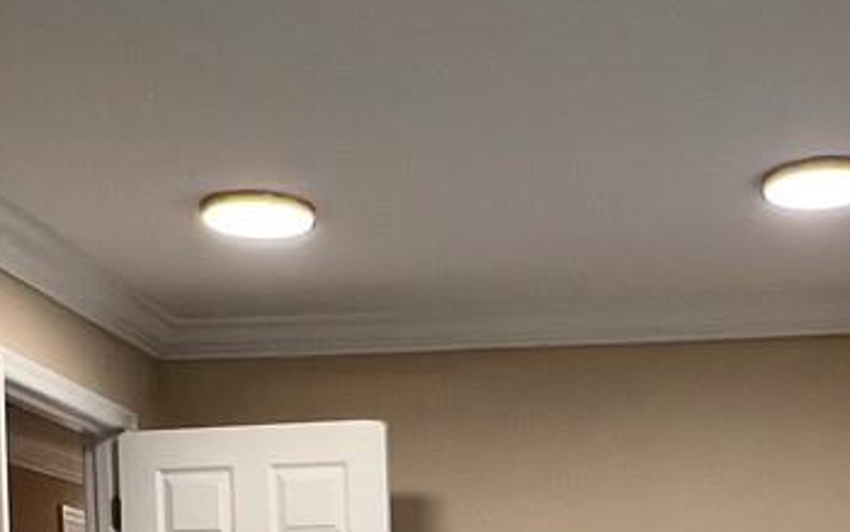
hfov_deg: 32.2
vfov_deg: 18.2
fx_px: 1460
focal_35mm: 63
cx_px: 568
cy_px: 821
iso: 160
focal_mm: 1.57
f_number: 1.8
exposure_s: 1/120
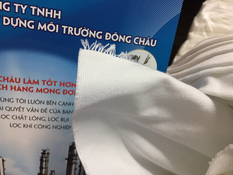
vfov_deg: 48.2
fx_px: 195
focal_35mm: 29
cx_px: 116
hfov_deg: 61.7
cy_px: 88
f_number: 2.2
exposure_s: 1/17
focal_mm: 4.15
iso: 80
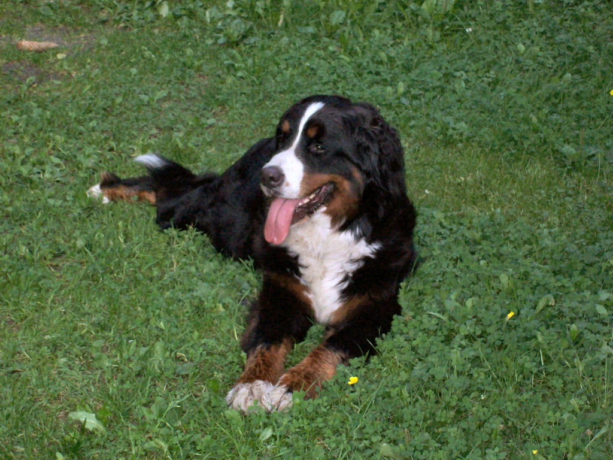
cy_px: 230
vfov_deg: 13.7
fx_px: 1913
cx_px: 306
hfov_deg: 18.2
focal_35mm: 108
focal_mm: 18
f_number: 4.8
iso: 200
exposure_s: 1/128
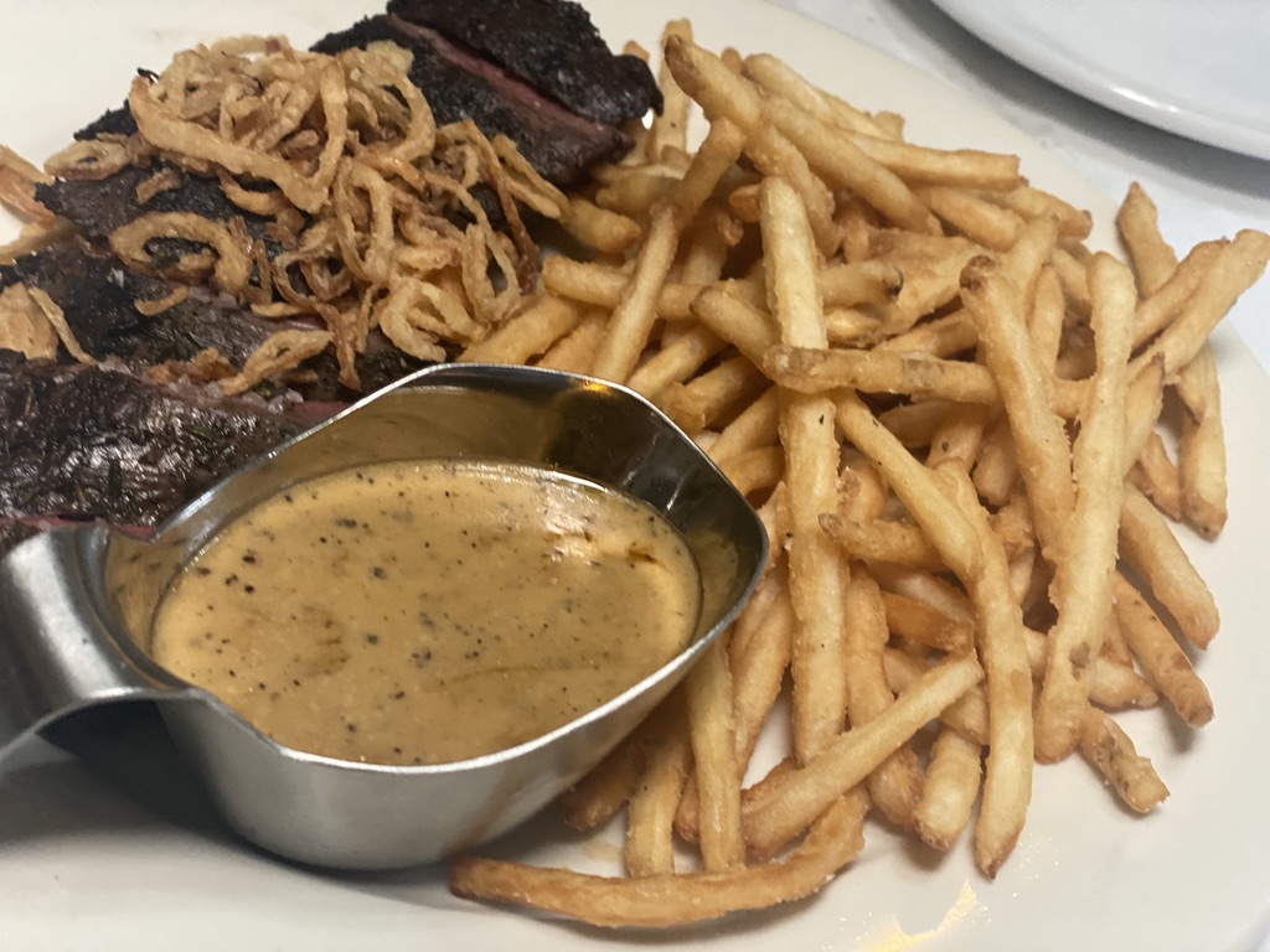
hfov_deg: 36.8
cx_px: 635
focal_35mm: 52
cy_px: 476
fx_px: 1908
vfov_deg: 28.0
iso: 320
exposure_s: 1/30
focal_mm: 6
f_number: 2
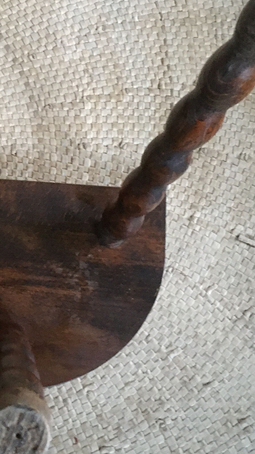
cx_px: 9
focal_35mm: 62
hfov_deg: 19.0
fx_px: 745
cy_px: 204
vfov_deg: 33.8
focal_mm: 4.15
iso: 500
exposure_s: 1/17
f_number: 2.2
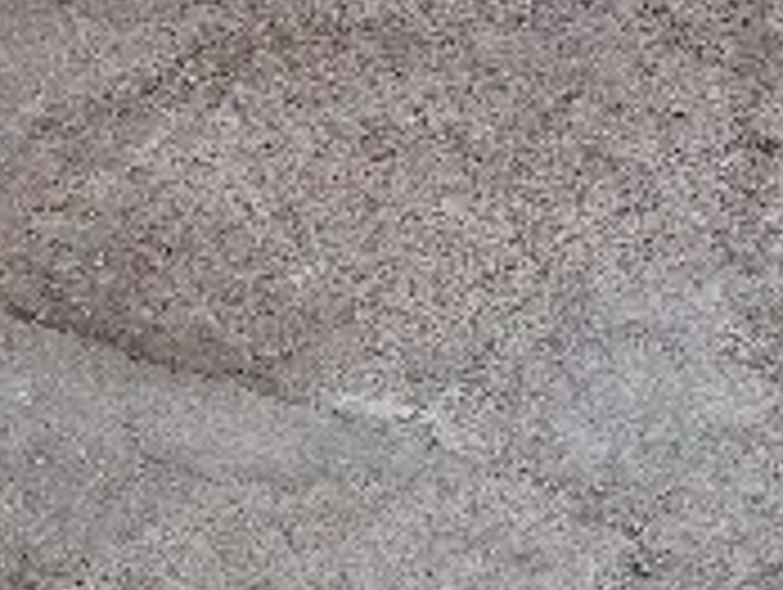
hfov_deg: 14.8
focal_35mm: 132
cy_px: -567
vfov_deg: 10.4
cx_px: 684
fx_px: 2990
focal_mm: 5.54
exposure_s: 1/100
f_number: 1.8
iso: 125
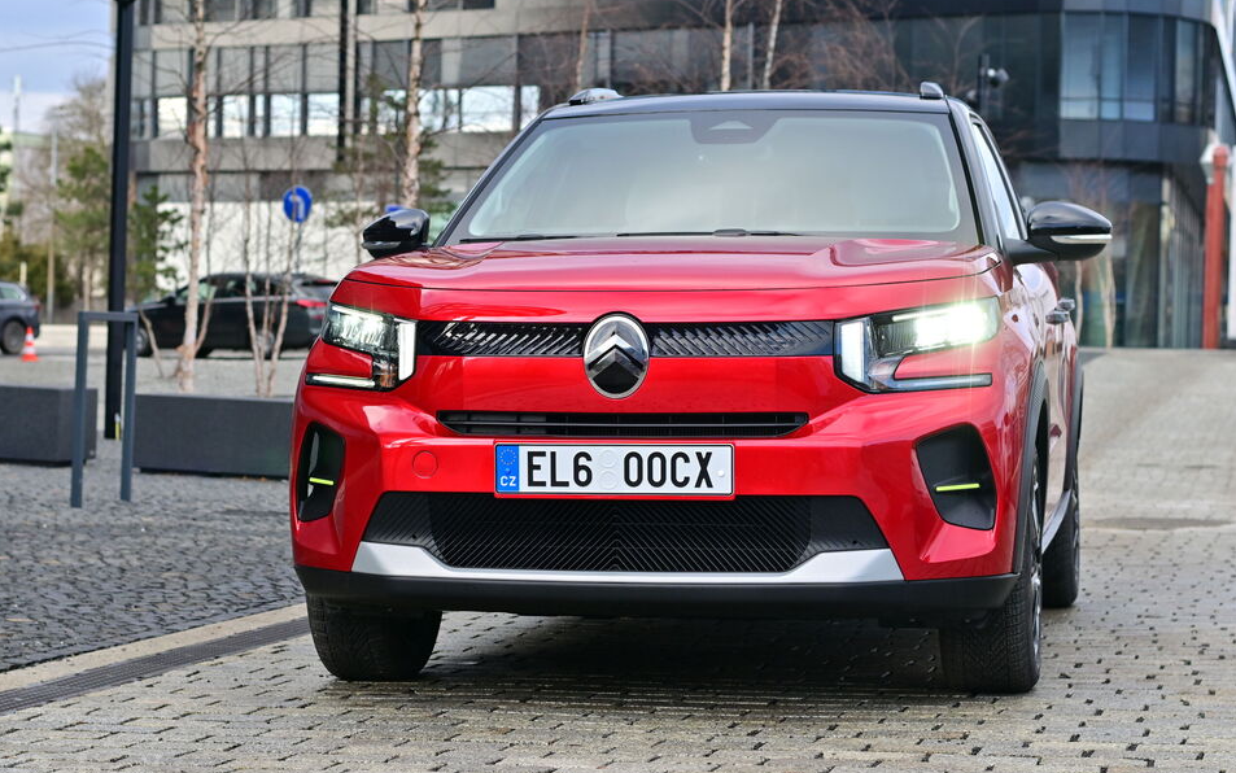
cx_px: 619
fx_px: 2594
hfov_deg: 26.8
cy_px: 396
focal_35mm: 77
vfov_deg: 16.9
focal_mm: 50
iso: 250
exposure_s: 1/800
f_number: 4
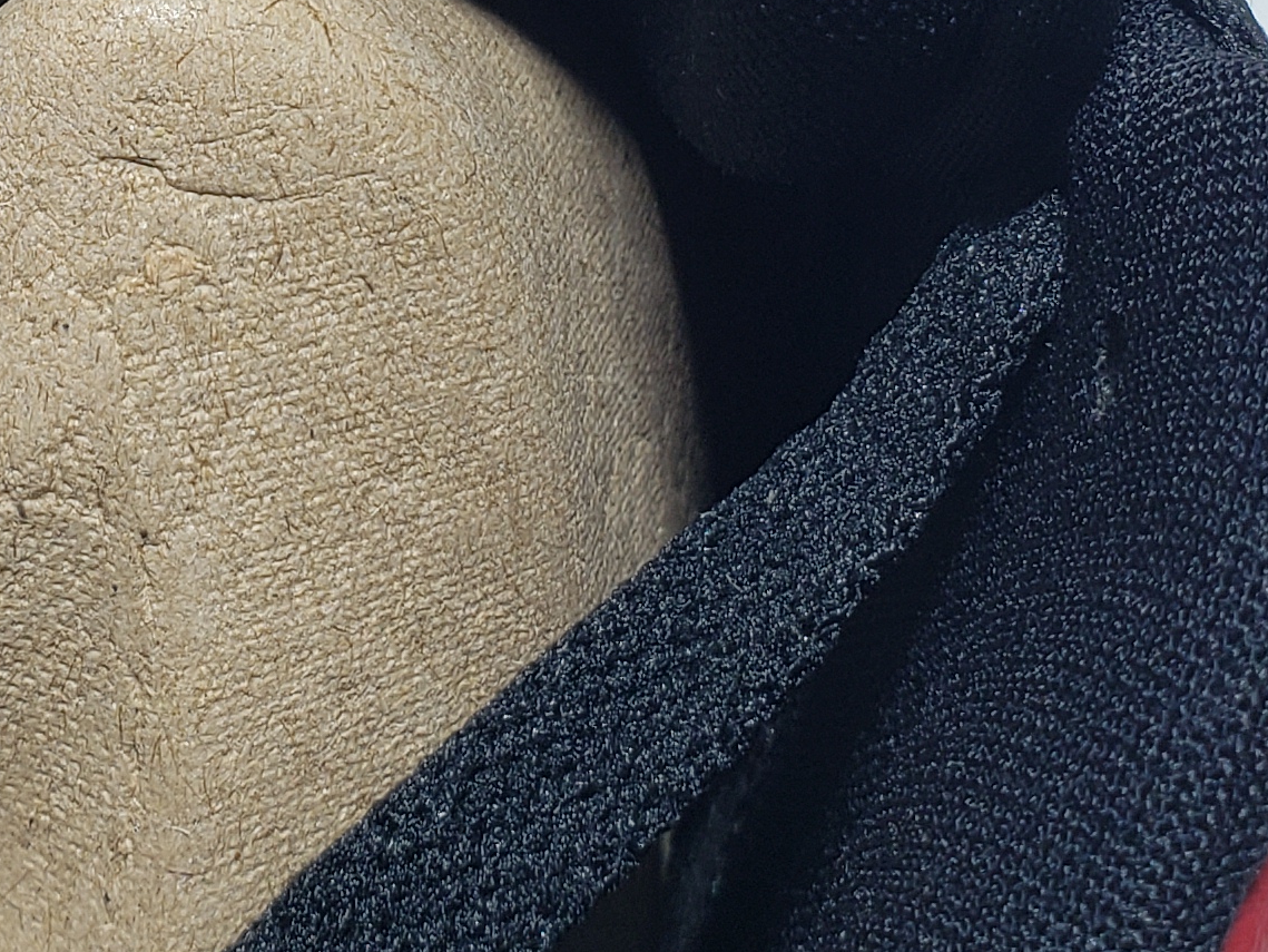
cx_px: 153
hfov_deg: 20.9
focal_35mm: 92
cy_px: -204
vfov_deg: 15.5
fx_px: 3371
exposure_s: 1/124
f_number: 2.4
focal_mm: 4.3
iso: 50
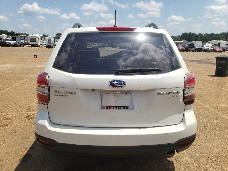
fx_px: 171
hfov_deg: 67.3
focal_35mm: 26
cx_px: 114
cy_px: 86
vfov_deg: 53.1
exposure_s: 1/3333
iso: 50
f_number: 1.5
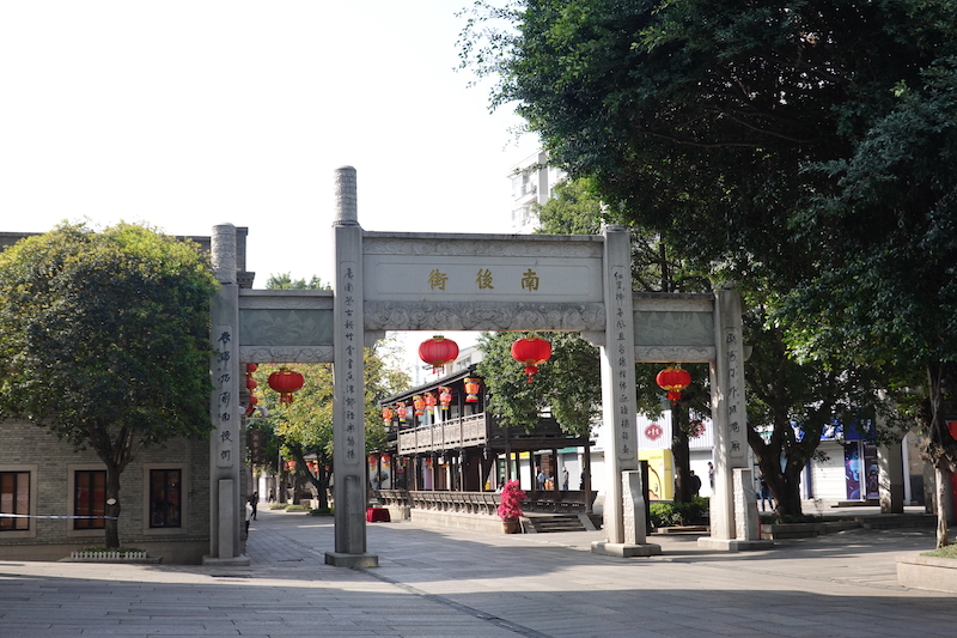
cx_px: 478
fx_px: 1249
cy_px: 319
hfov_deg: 41.9
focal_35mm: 47
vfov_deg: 28.6
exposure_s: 1/320
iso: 125
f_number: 4
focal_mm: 17.53
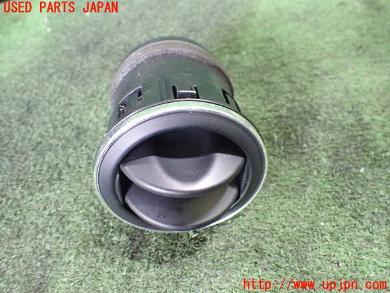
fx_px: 338
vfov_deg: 46.8
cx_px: 195
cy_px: 146
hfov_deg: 60.0
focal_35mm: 30
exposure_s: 1/30
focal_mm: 5.4
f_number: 2.3
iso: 1000
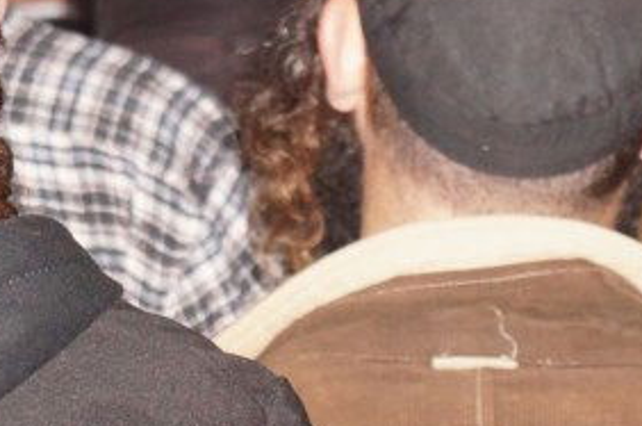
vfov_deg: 4.5
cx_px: 403
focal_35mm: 300
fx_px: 5338
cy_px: -335
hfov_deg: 6.9
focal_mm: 55
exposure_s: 1/60
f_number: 5.6
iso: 3200
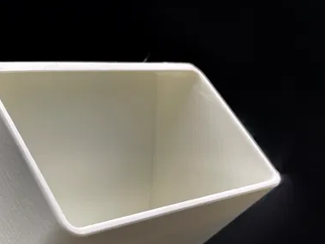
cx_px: 63
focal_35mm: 57
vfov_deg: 25.3
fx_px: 535
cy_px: 193
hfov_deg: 32.8
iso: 64
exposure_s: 1/91
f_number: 1.6
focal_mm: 4.2
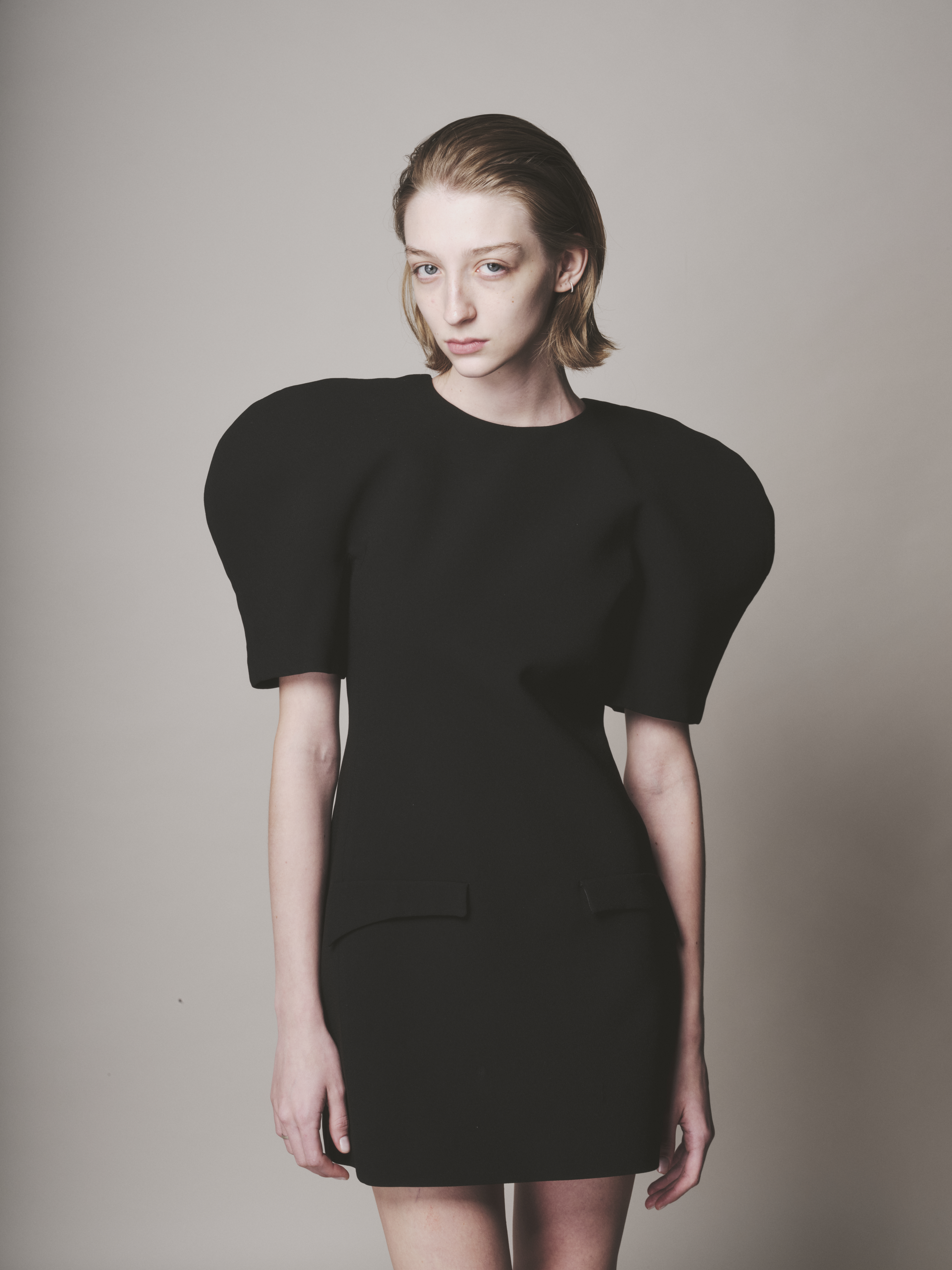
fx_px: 2420
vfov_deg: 29.4
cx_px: 476
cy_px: 635
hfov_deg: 22.3
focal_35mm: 66
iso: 200
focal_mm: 83.1
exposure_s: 1/125
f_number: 14
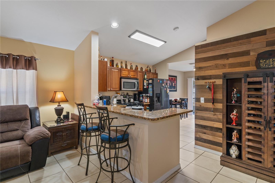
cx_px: 138
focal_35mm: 17
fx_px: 130
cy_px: 92
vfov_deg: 70.4
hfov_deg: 93.3
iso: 320
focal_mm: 17
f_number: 9
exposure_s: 3.2
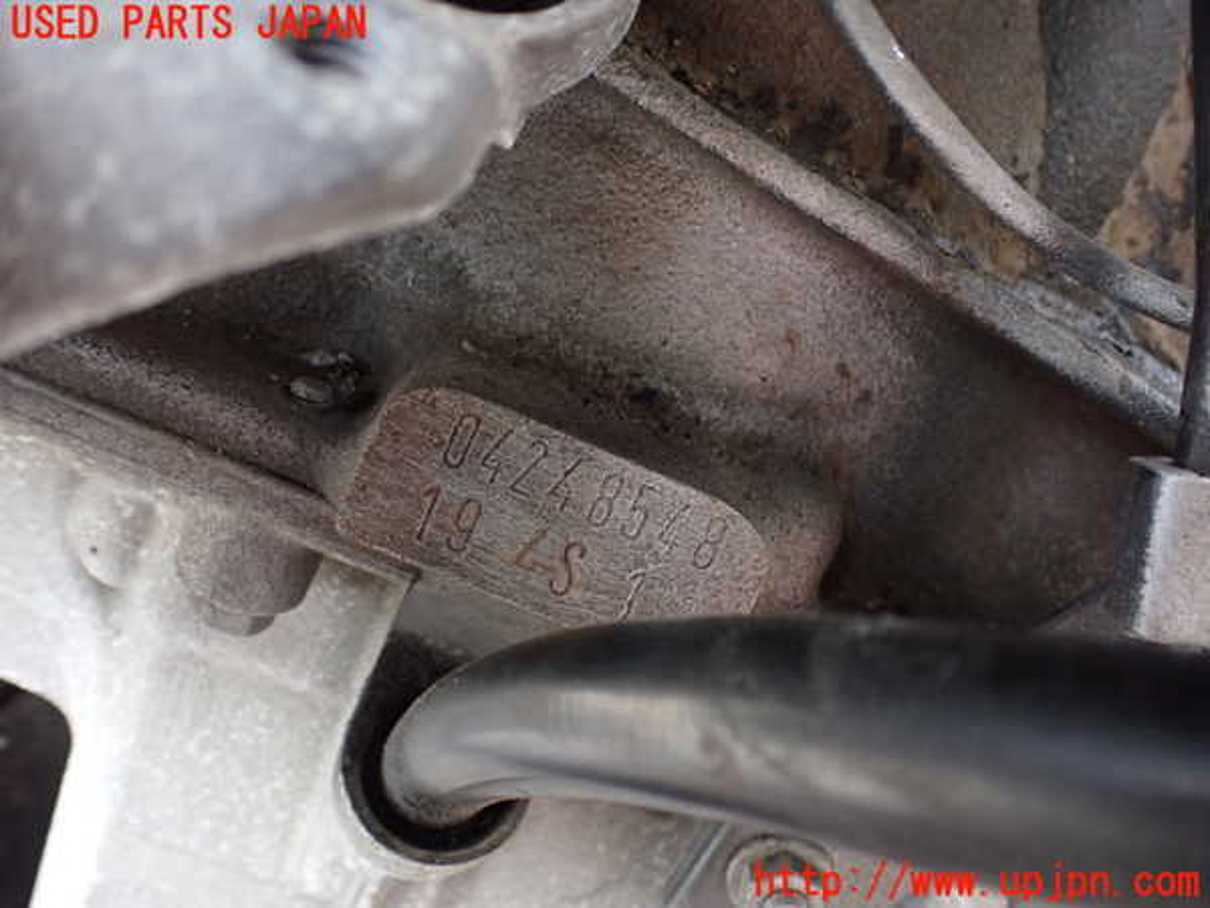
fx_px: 1049
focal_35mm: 30
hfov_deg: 60.0
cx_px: 605
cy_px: 454
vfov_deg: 46.8
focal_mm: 5.4
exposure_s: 1/125
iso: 500
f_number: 2.3
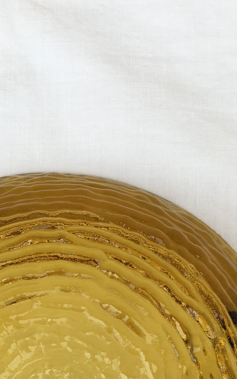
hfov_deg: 21.7
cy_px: 334
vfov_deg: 33.0
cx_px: 39
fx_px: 610
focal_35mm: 59
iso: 25
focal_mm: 4.15
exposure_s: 1/225
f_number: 2.2
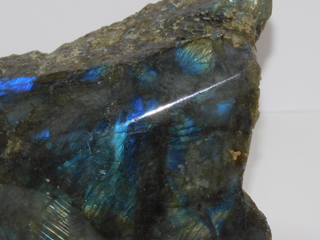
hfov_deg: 5.1
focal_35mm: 386
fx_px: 3568
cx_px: 99
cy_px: 155
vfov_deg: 3.9
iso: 200
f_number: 5.6
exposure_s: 1/60
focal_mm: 41.3
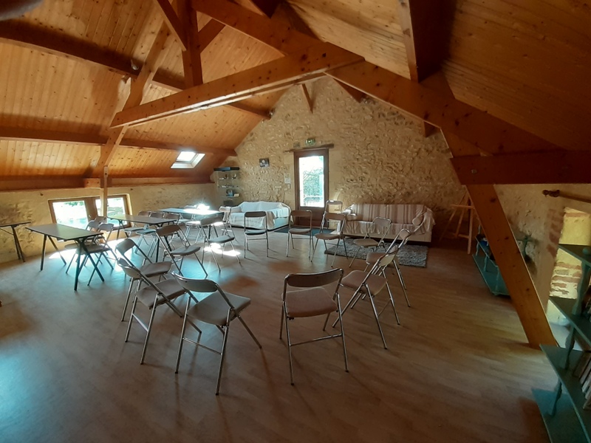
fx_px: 222
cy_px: 222
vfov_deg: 89.9
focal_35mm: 13
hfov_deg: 106.2
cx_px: 296
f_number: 2.2
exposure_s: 1/50
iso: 125
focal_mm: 1.13
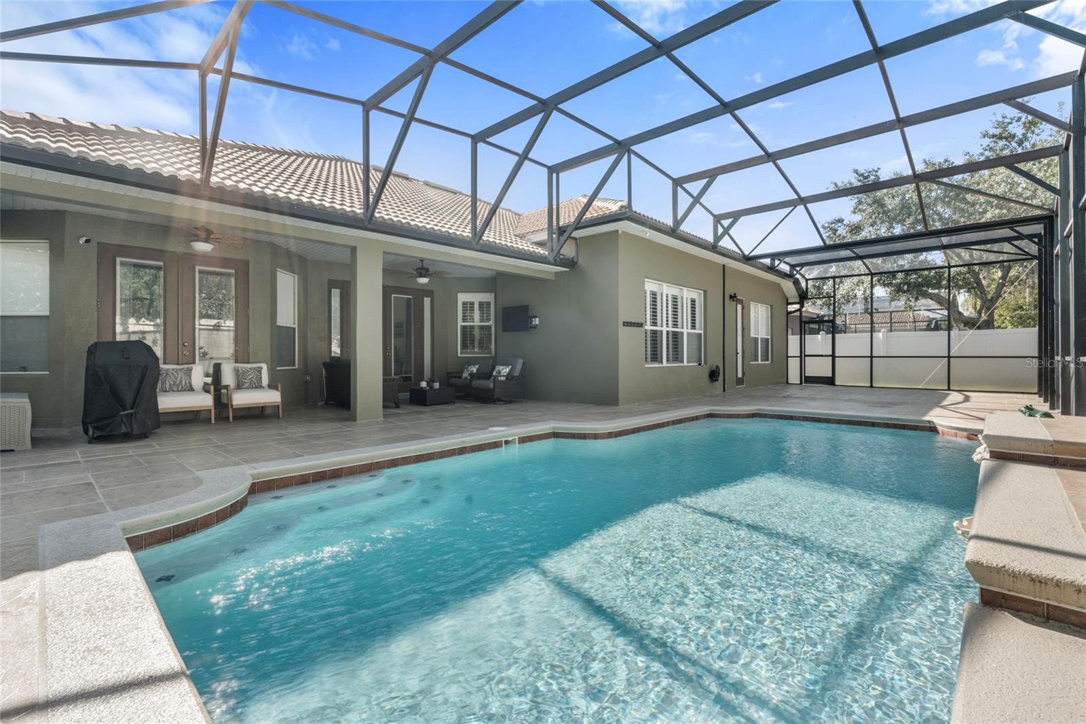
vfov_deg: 72.0
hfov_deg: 95.0
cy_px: 362
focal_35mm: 16
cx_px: 543
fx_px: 498
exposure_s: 1/15
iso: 100
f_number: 11
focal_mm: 16.5
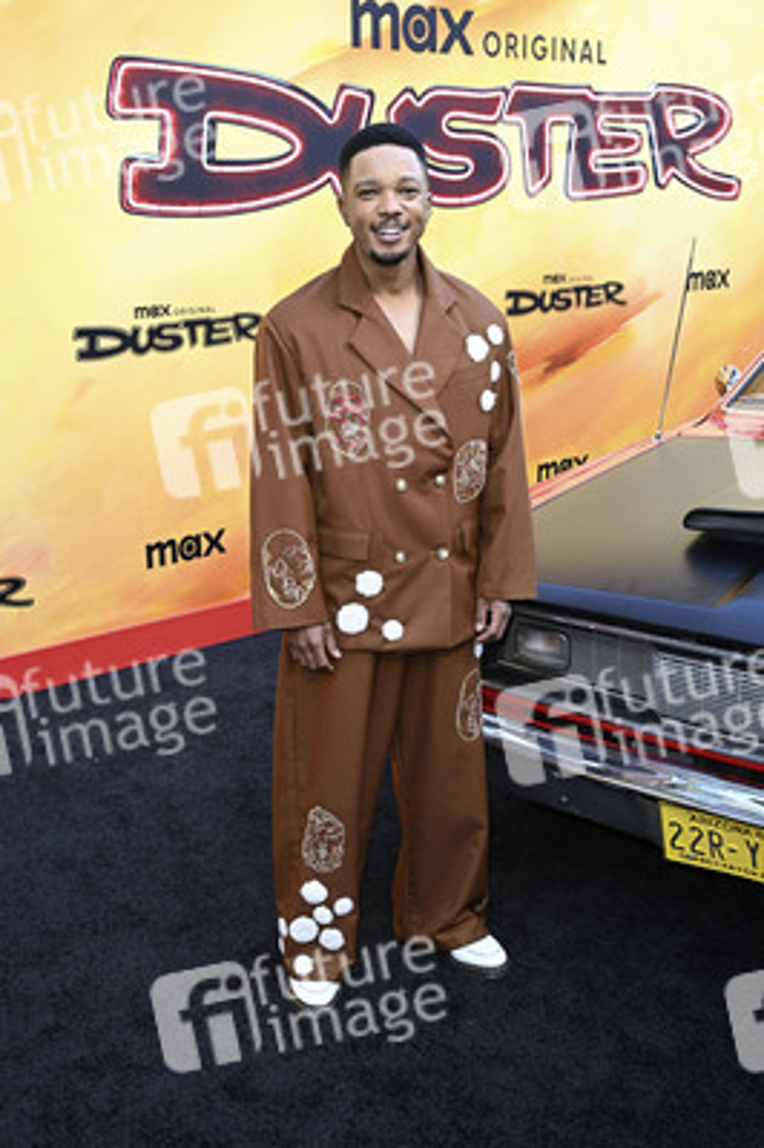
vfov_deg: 47.4
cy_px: 574
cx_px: 382
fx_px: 1307
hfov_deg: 32.6
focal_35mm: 41
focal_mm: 41
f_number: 5.6
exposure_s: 1/200
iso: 1250
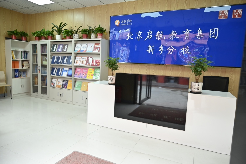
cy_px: 82
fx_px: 164
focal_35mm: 24
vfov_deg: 53.1
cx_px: 123
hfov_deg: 73.7
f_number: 4
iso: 640
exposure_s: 1/125
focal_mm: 24
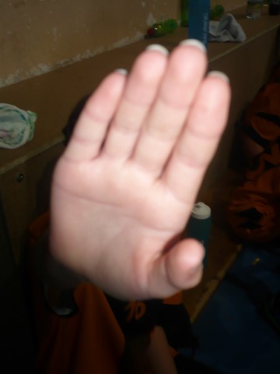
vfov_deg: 46.8
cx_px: 140
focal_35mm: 40
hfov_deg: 36.0
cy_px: 187
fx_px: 431
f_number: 3
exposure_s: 1/30
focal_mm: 6.6
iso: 100
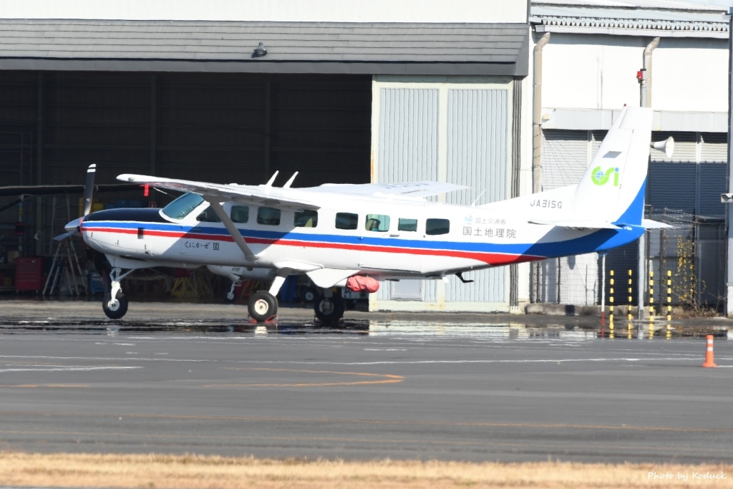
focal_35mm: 675
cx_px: 366
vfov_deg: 2.0
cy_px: 244
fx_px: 13745
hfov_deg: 3.1
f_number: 8
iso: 400
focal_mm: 450
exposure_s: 1/800
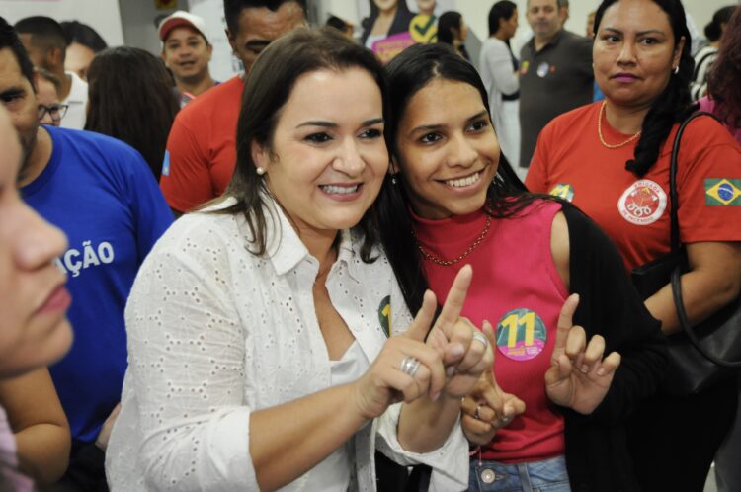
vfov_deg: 32.9
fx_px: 833
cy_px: 246
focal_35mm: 40
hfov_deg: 48.0
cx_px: 370
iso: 800
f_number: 3.2
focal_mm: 27
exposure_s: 1/50
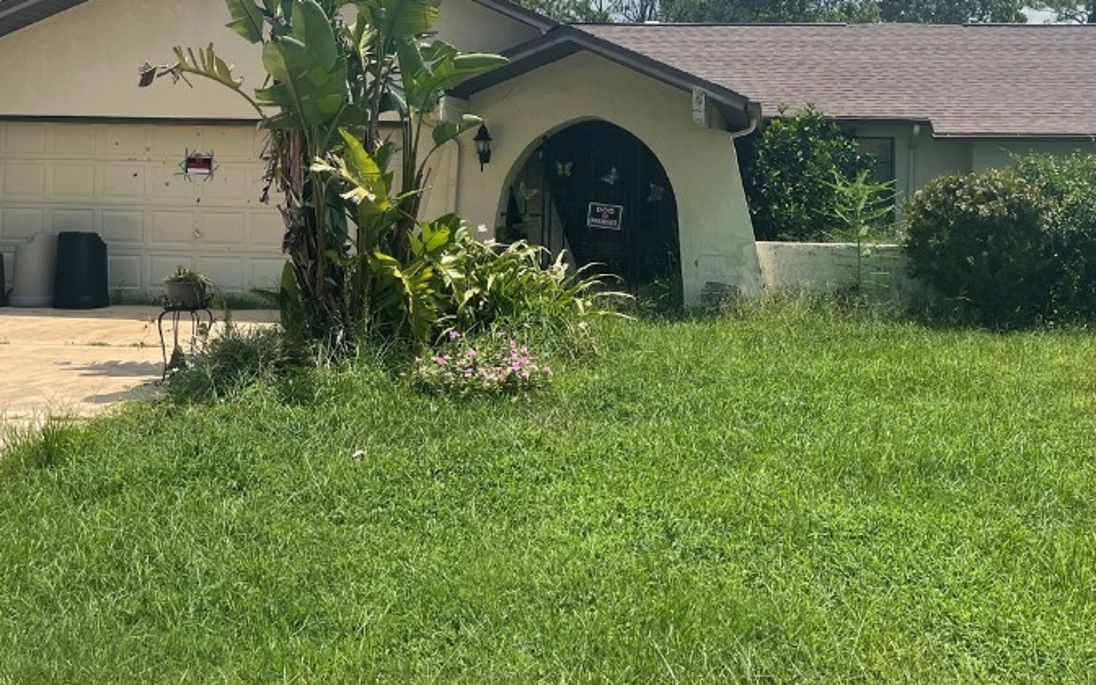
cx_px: 636
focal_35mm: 42
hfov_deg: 47.0
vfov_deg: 29.8
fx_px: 1255
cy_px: 137
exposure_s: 1/5917
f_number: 1.6
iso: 32
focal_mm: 5.1
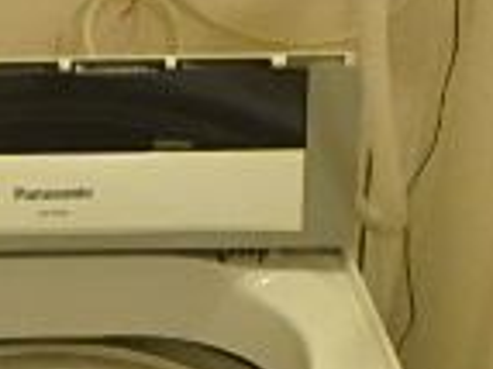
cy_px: 535
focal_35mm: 94
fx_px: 1338
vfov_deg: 14.7
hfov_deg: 20.0
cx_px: -34
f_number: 3.5
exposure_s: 1/15
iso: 800
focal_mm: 3.7
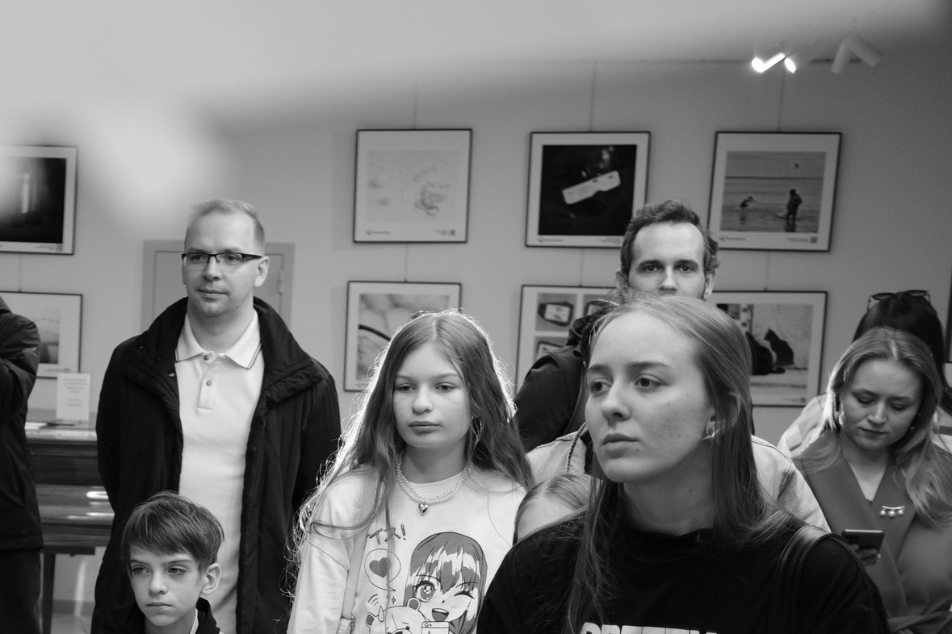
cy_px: 584
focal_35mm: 76
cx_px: -62
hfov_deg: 25.0
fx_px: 2010
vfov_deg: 17.6
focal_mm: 23
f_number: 2
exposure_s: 1/110
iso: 320
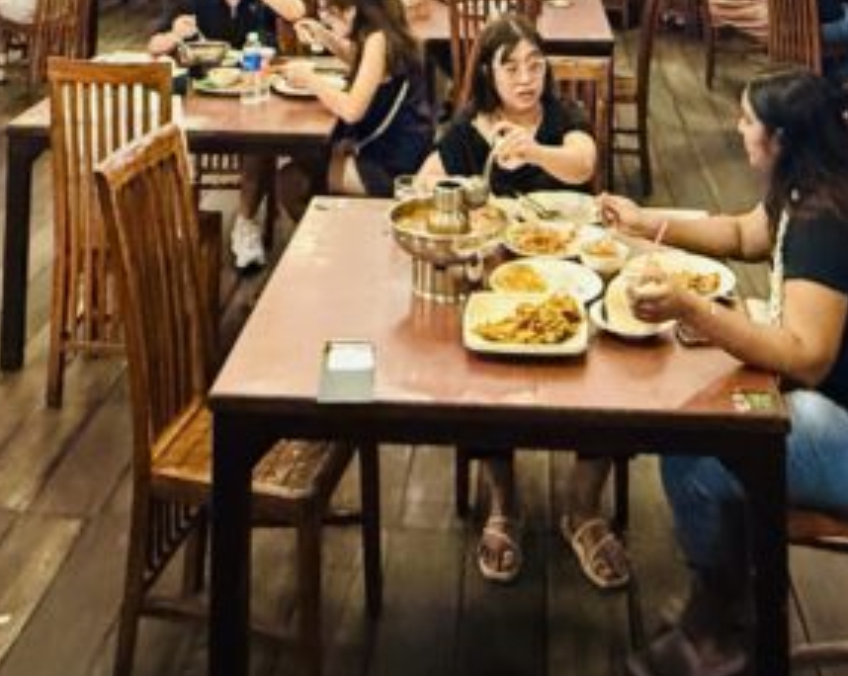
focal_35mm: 49
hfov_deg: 38.0
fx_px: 1228
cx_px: 483
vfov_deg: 24.0
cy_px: -350
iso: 640
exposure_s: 1/50
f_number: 2.2
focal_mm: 2.22
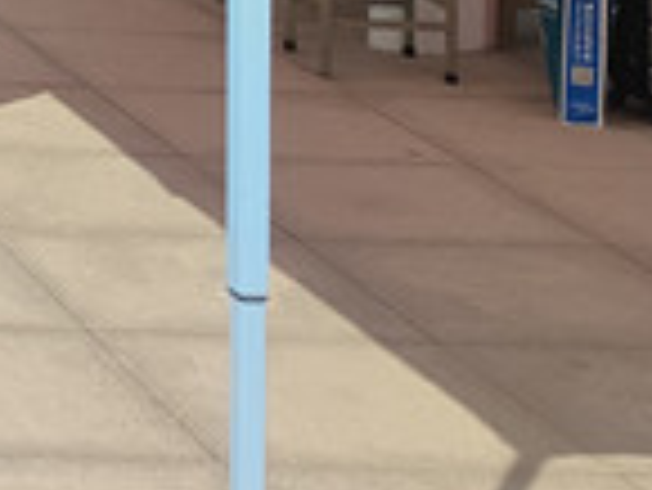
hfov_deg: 11.2
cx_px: -1066
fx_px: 2601
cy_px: -530
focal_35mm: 138
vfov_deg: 9.9
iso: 50
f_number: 1.75
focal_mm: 5.96
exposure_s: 1/765
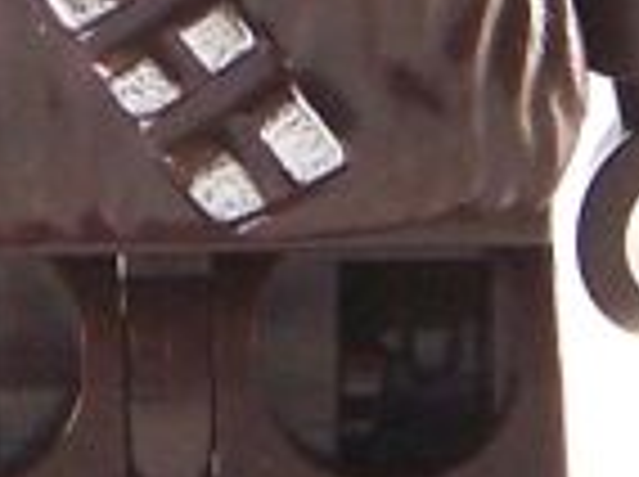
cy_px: -234
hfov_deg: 2.4
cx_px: 171
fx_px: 15554
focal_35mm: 844
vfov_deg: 1.8
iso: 200
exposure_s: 1/20
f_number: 3.2
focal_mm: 19.4
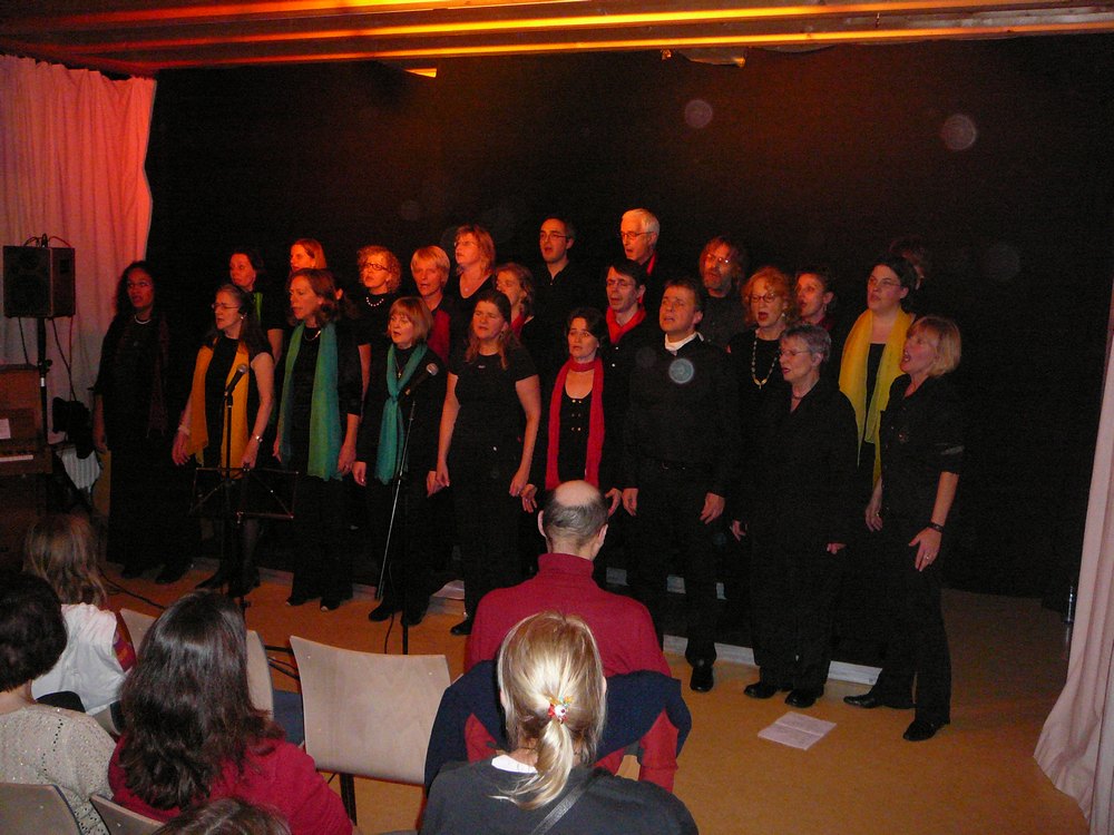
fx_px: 1126
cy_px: 418
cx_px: 557
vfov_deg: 40.7
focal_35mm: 35
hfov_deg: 52.6
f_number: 2.8
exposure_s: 1/30
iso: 400
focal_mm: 5.2
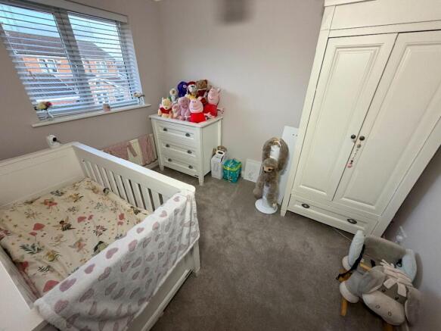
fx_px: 178
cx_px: 220
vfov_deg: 85.7
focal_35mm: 14
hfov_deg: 102.1
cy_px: 166
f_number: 2.2
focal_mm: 2.22
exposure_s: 1/96
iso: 100
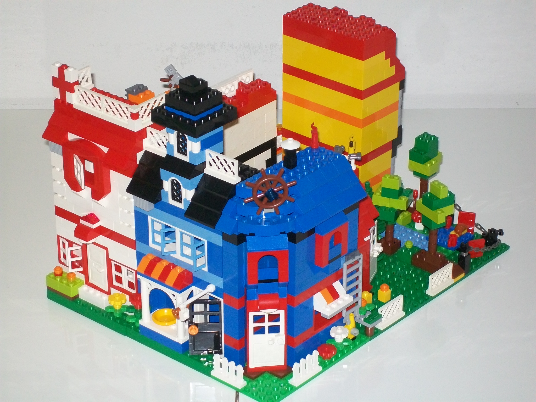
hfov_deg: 19.3
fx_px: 1579
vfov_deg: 14.5
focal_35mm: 102
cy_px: 201
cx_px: 268
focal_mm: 18.3
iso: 160
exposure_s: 1/125
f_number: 4.9
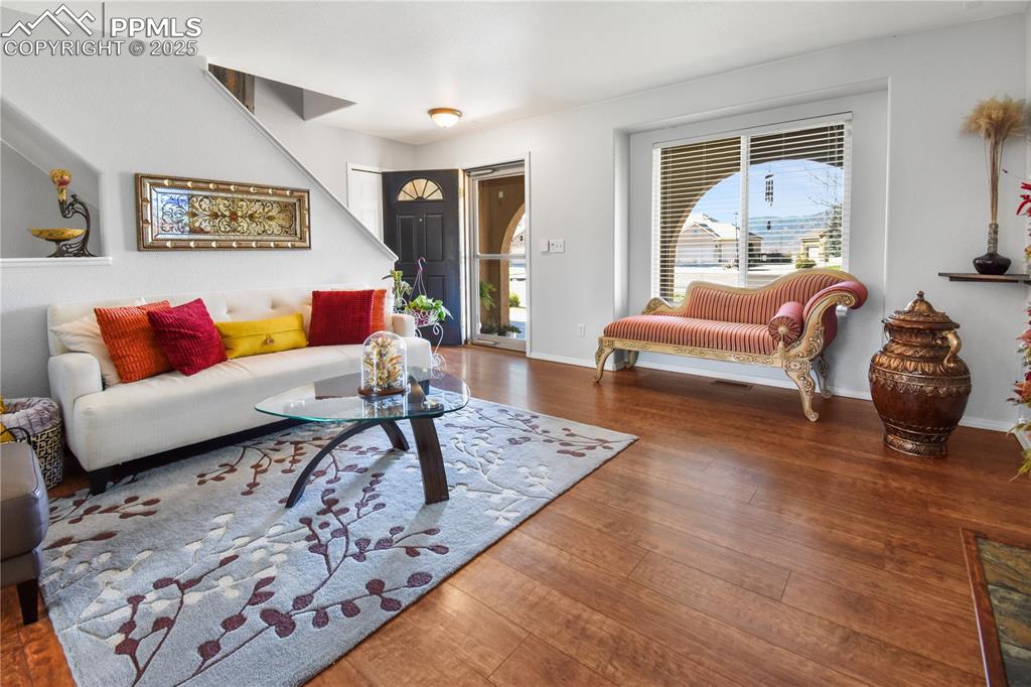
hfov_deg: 100.4
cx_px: 516
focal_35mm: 15
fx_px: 429
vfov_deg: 77.3
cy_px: 344
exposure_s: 1/13
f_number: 8
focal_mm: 10
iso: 320
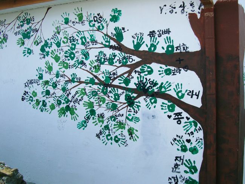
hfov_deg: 41.3
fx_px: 325
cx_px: 122
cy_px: 92
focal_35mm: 46
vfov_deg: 31.5
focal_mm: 9.6
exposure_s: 1/500
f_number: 3.1
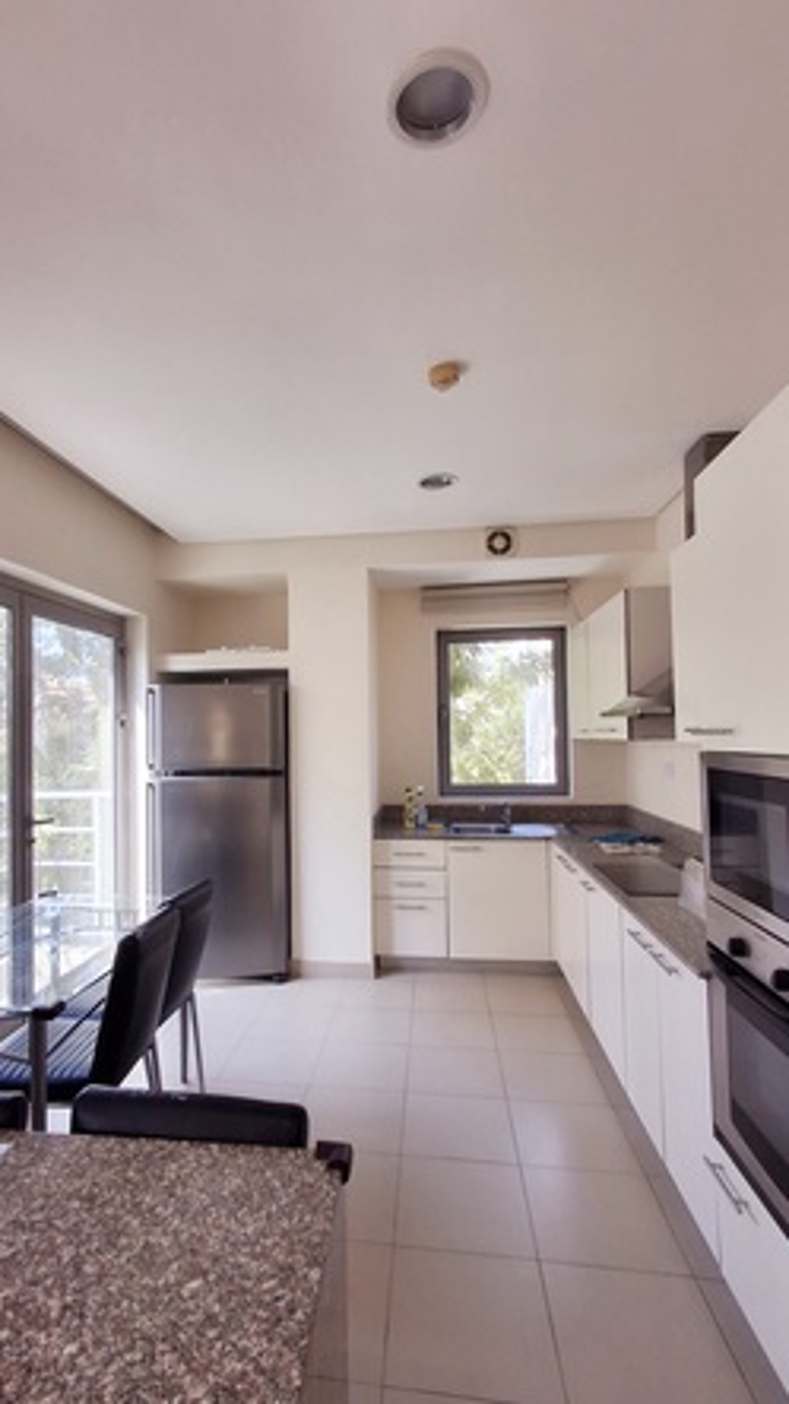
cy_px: 712
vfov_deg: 92.7
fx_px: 670
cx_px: 344
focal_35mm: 18
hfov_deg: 60.8
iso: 40
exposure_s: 1/40
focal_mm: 1.64
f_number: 2.2
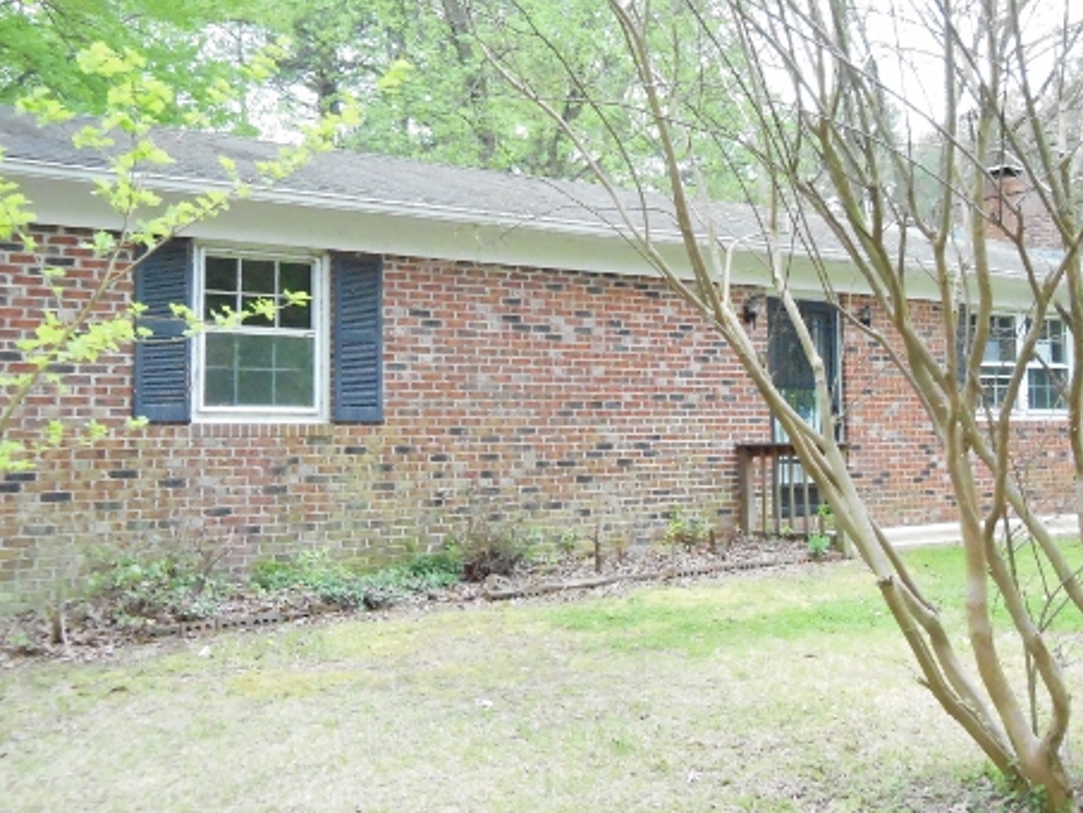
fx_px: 1283
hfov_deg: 45.6
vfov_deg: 35.1
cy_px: 363
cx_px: 638
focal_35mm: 41
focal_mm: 5.2
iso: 1600
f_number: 3.7
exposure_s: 1/1250
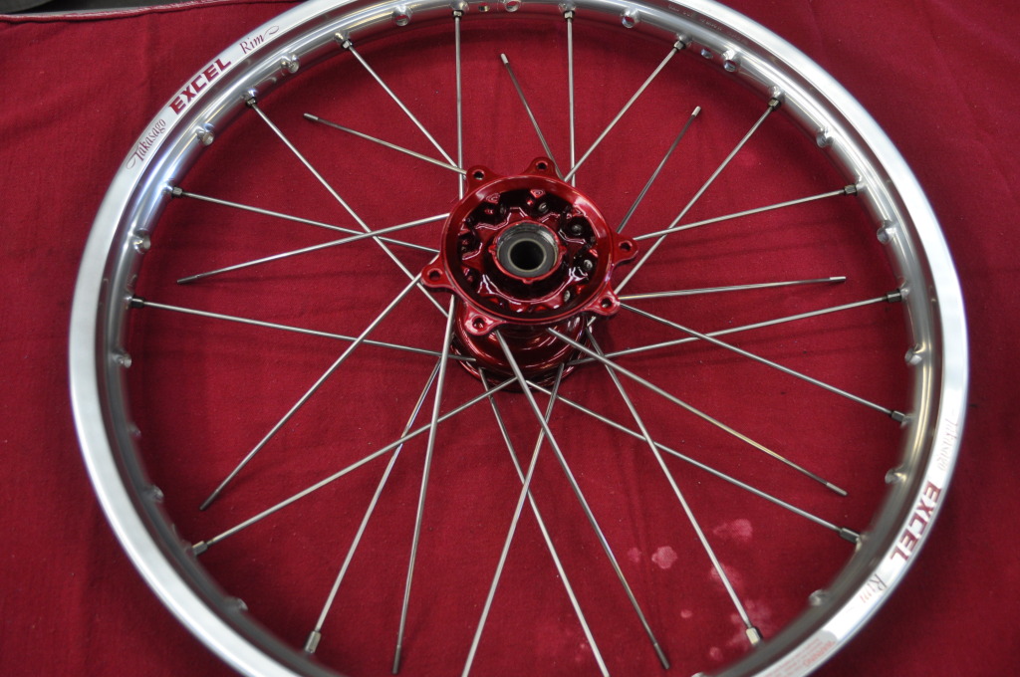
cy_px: 338
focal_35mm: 33
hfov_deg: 57.3
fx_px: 934
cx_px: 510
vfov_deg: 39.9
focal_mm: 22
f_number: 4
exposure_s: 1/60
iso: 450
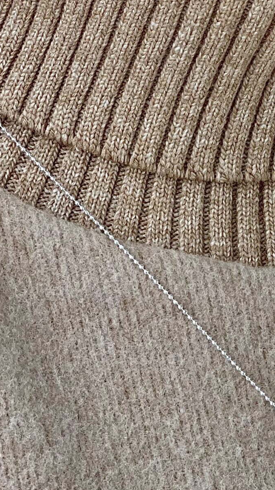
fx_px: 2320
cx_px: 381
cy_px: 230
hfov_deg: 6.7
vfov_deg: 12.0
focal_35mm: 179
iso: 100
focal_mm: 9
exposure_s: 1/121
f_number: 2.8
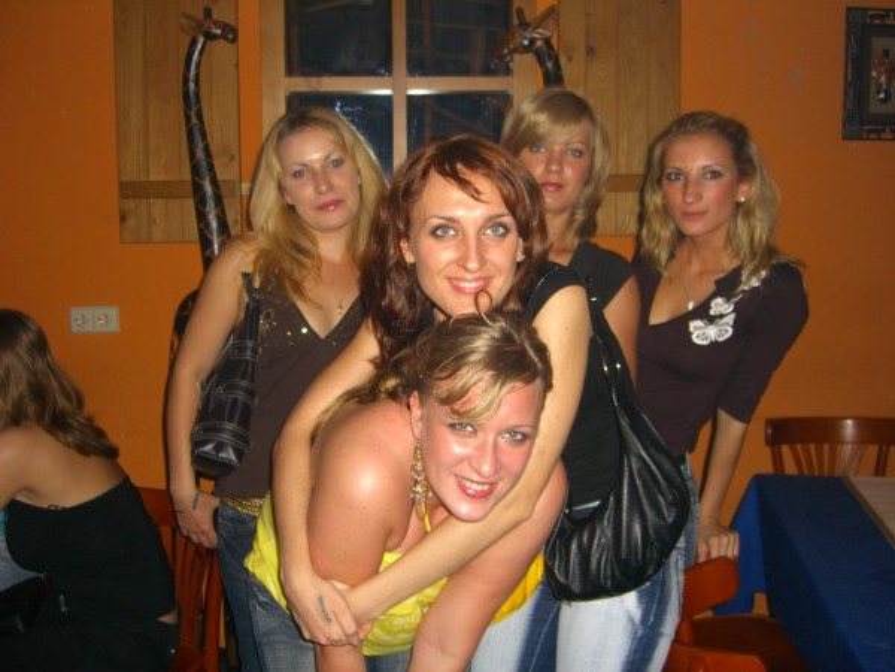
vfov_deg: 37.7
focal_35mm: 38
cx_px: 448
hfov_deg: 49.0
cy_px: 336
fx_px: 982
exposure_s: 1/60
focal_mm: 7.9
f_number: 2.8
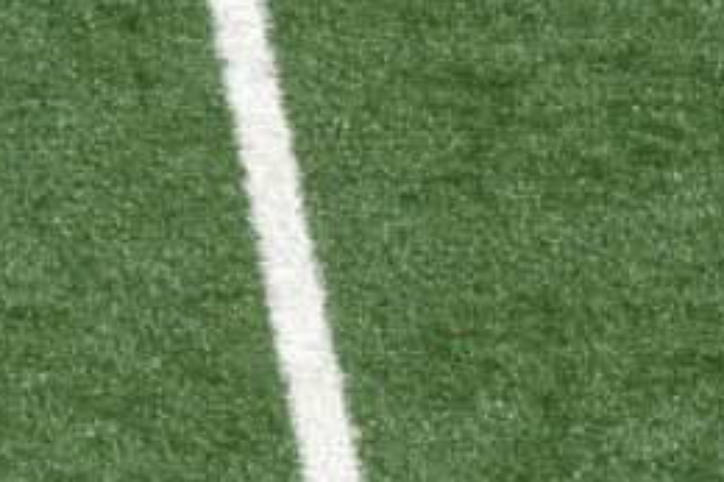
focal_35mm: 1155
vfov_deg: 1.2
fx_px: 23213
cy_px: 446
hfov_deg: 1.8
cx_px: 473
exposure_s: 1/640
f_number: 5.6
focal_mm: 250
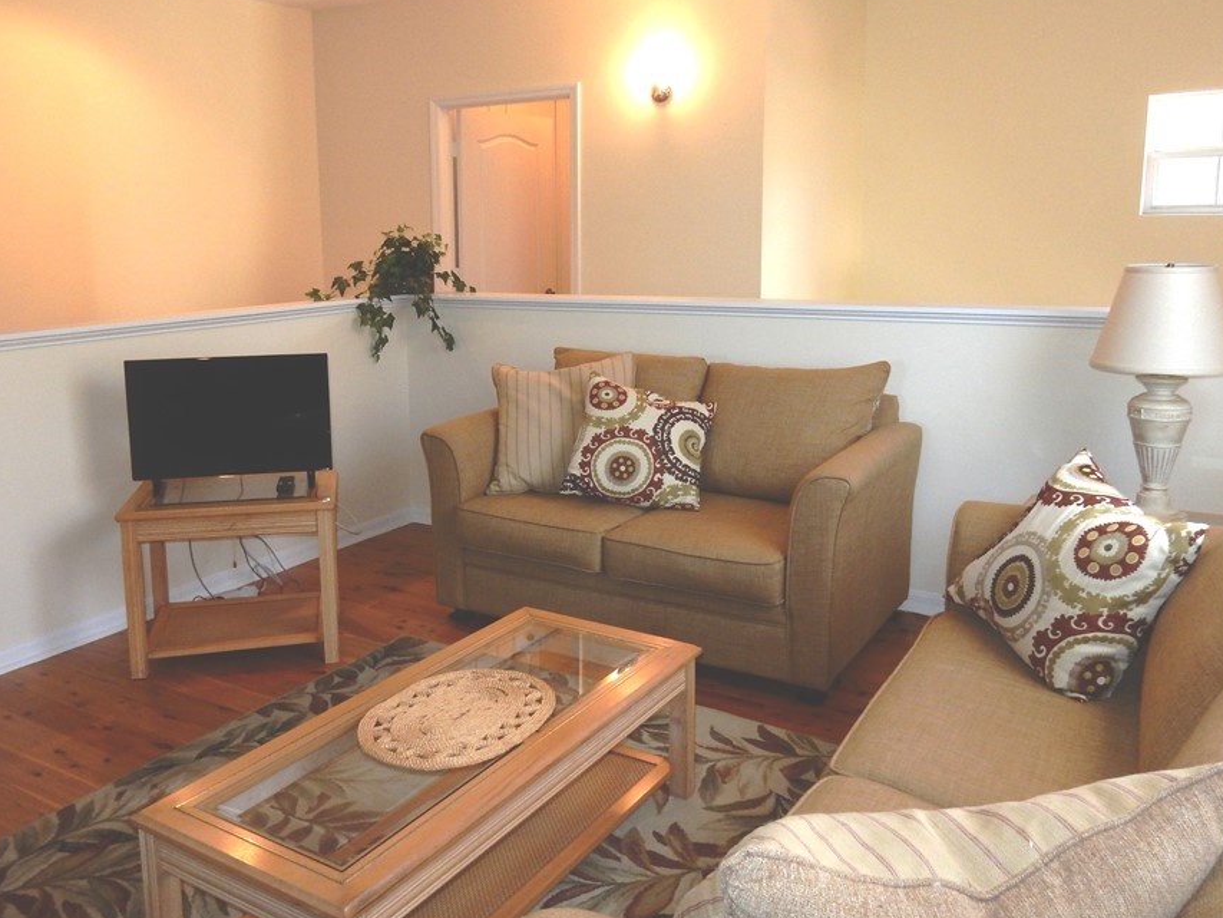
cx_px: 502
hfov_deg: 59.6
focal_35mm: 30
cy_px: 394
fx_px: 1060
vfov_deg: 46.7
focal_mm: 4.5
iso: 180
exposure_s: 1/30
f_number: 3.7
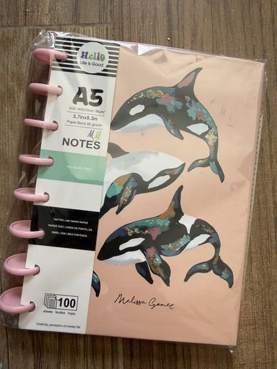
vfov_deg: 69.4
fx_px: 267
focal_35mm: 25
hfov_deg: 54.9
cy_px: 184
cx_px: 138
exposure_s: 1/101
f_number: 2.2
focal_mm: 2.22
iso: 40
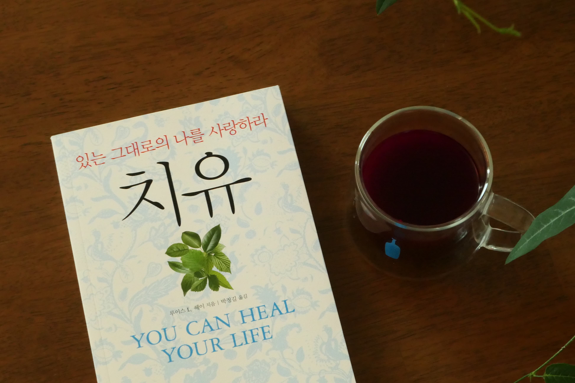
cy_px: 192
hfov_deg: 21.0
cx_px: 288
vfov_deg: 14.1
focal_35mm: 97
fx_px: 1549
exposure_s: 1/8
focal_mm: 26.4
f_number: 9
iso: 1600
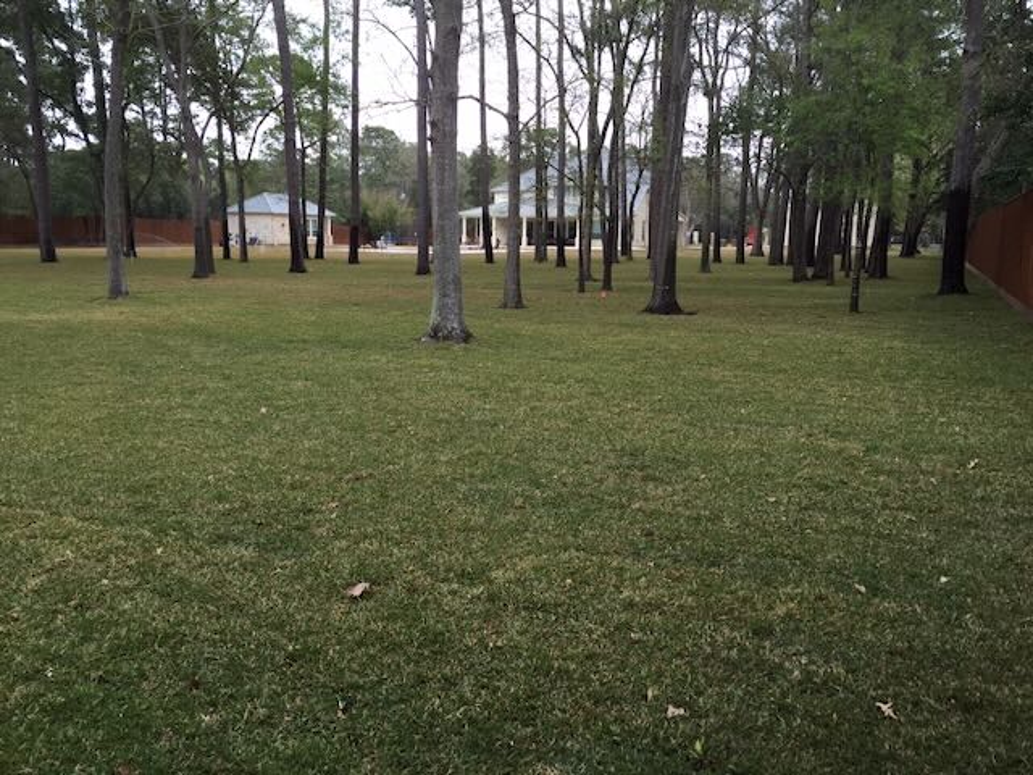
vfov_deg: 48.2
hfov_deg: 61.7
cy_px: 388
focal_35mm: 29
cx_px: 516
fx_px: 865
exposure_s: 1/151
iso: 32
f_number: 2.2
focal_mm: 4.15
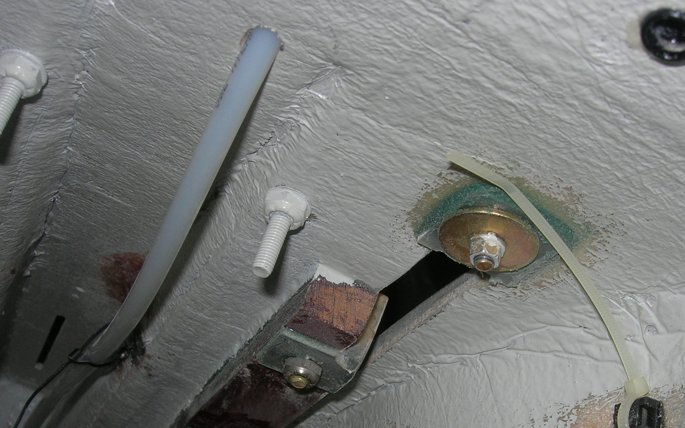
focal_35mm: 53
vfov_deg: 24.1
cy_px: 330
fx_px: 989
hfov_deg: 38.1
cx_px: 407
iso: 64
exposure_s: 1/60.1
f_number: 4.8
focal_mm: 7.8
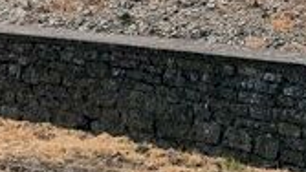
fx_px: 885
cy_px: -113
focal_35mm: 109
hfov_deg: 18.7
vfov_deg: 10.6
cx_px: 355
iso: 48
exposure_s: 1/3333
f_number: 1.85
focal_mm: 6.81
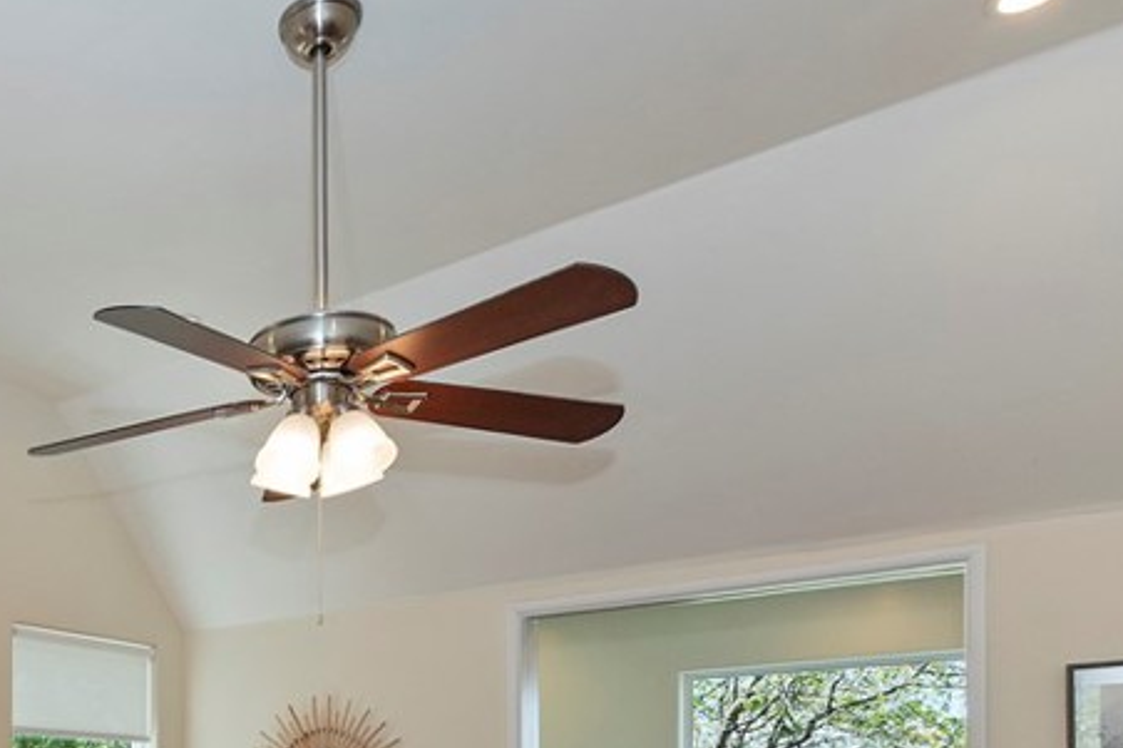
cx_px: 7
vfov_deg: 33.8
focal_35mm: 34
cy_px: 824
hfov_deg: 46.9
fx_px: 1060
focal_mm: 10
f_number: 8
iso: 220
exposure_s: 1/30
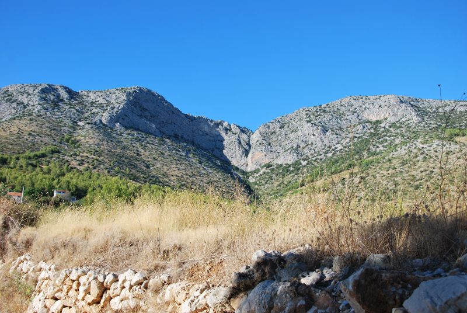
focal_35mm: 36
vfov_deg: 37.0
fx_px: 468
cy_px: 156
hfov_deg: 53.1
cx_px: 234
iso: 100
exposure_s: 1/200
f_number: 7.1
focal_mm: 24
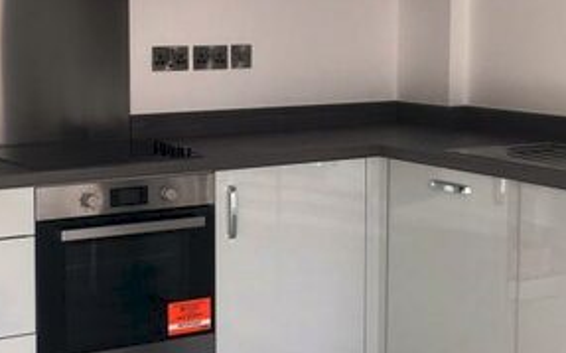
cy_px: 119
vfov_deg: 17.3
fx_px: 1156
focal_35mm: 75
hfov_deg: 27.5
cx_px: 235
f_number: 2.2
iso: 25
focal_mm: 4.15
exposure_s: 1/100
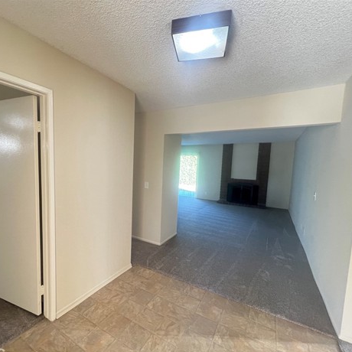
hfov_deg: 86.4
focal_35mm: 16
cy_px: 183
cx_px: 142
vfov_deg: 87.4
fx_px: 184
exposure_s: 1/60
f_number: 1.8
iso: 200
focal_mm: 1.57
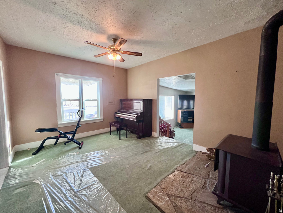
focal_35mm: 13
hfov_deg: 106.2
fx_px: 106
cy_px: 106
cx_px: 142
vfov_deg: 89.9
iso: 200
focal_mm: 1.57
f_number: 1.8
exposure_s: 1/120
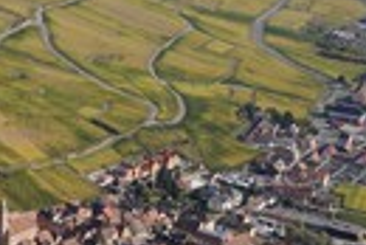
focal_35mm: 123
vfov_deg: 11.2
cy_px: 130
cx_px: -8
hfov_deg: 16.3
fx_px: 1252
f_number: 7.1
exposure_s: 1/640
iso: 200
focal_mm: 38
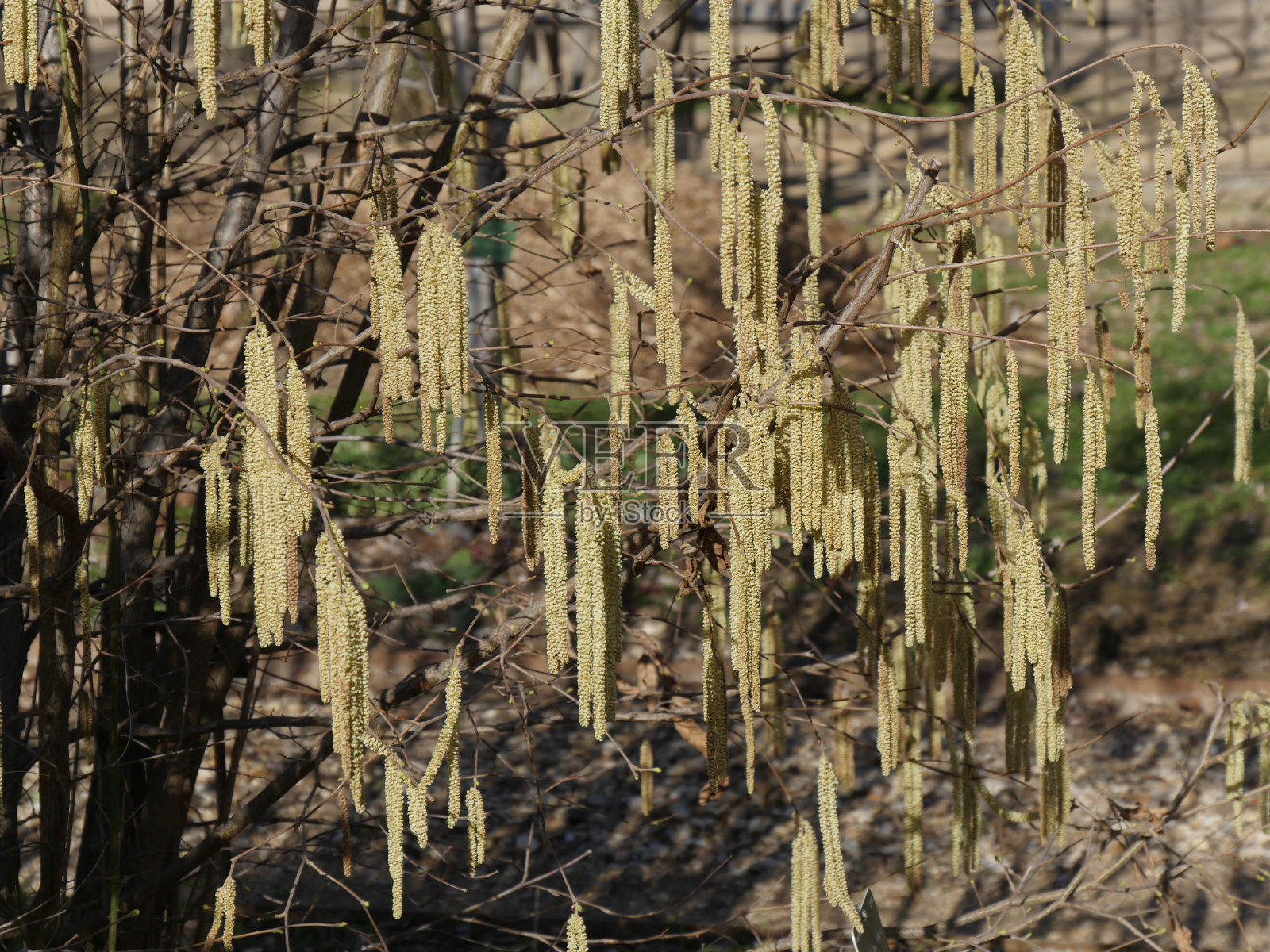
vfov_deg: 12.1
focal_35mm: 122
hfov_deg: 16.1
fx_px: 4476
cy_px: 476
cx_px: 635
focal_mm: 61
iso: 200
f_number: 7.1
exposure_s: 1/500
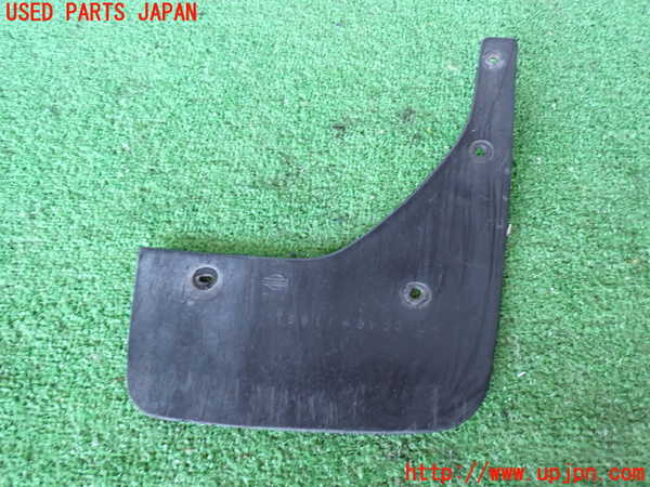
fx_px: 563
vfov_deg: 46.8
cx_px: 325
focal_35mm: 30
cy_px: 244
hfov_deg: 60.0
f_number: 2.3
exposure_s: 1/30
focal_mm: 5.4
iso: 250
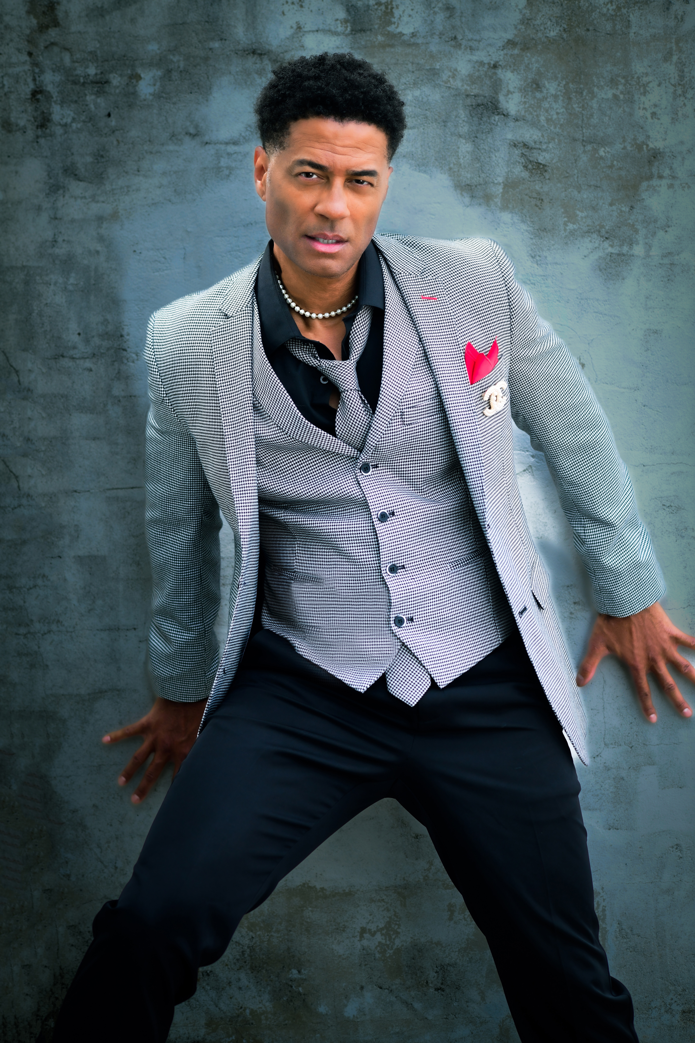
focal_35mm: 85
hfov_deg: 16.1
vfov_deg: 23.9
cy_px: 522
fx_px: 2461
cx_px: 348
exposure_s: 1/1250
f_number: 4
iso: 500
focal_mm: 85
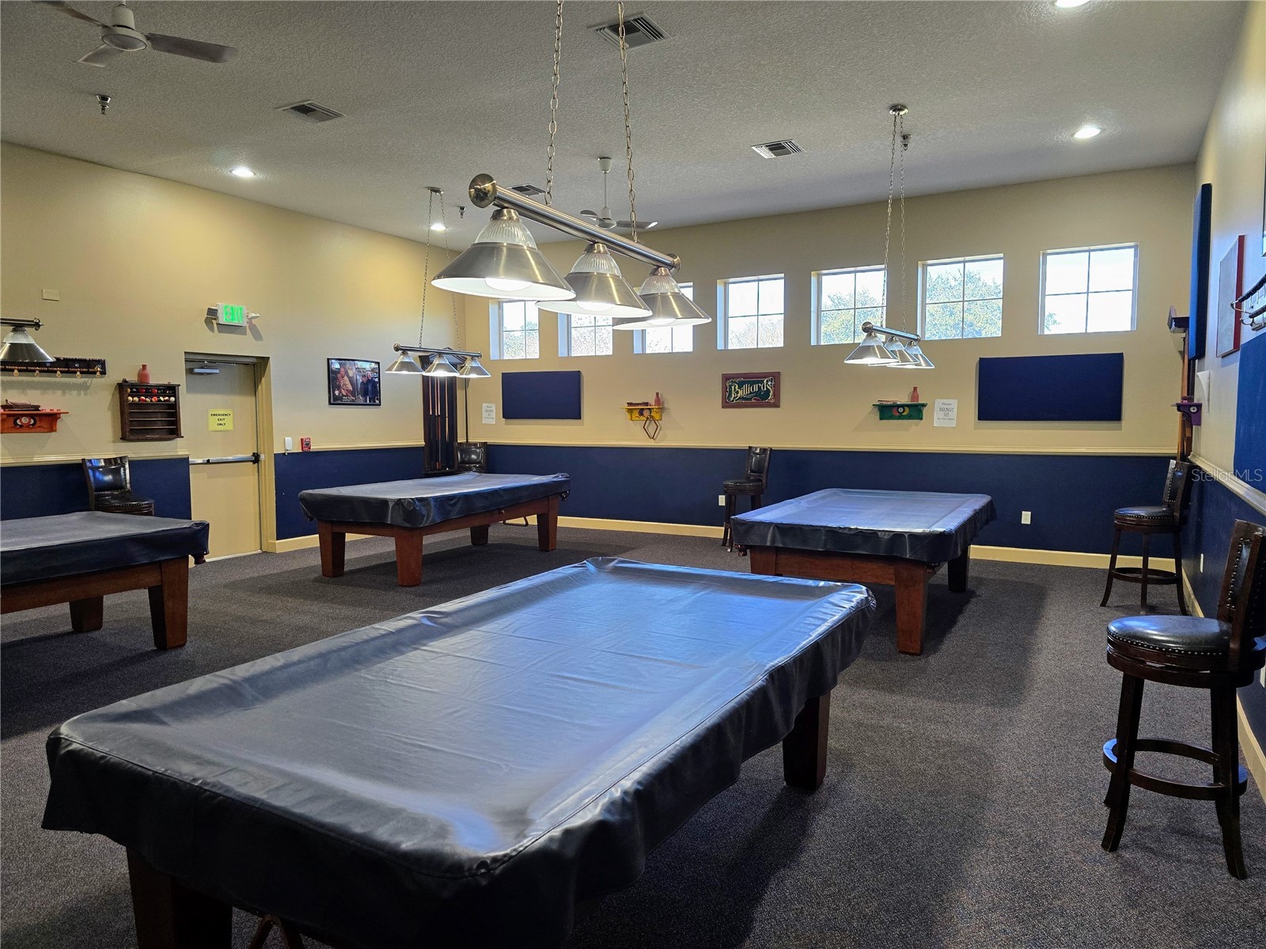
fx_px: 841
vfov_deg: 58.9
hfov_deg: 73.9
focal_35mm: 23
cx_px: 633
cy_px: 474
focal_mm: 6.3
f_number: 1.7
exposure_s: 1/120
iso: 250
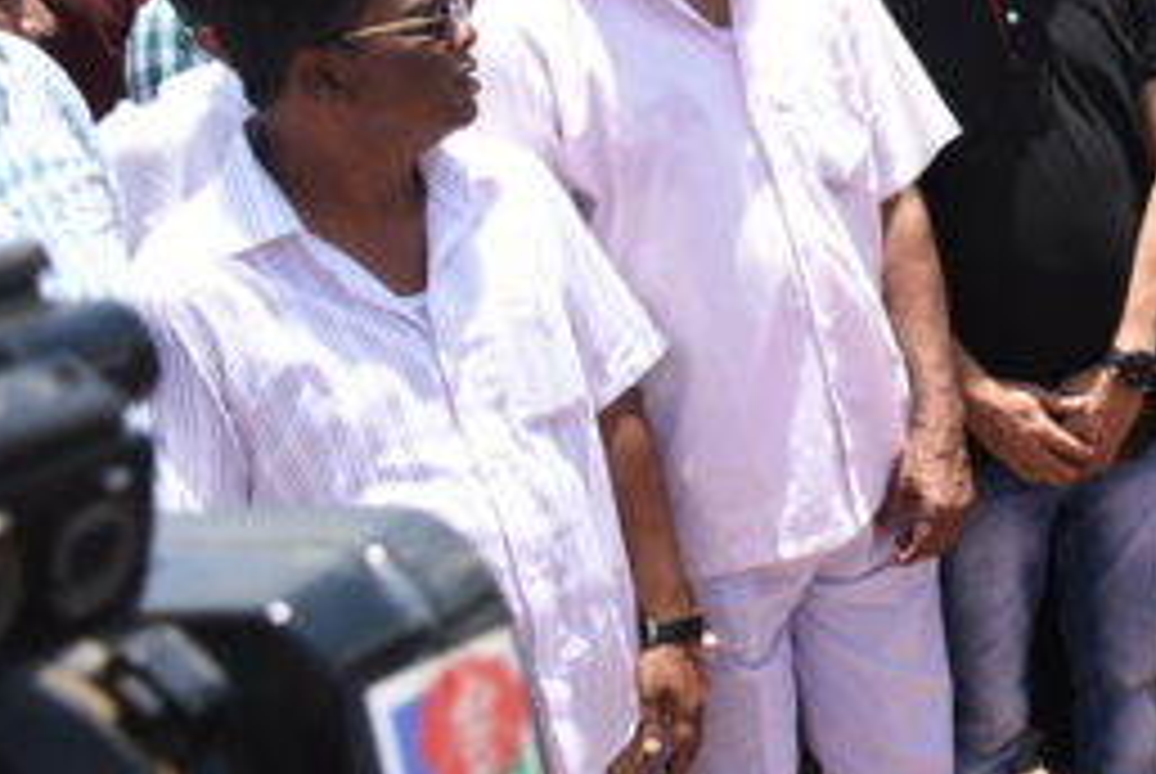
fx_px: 2347
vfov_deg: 18.5
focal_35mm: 73
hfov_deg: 24.1
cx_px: 1520
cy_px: 130
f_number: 4
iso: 100
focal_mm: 18
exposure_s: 1/500
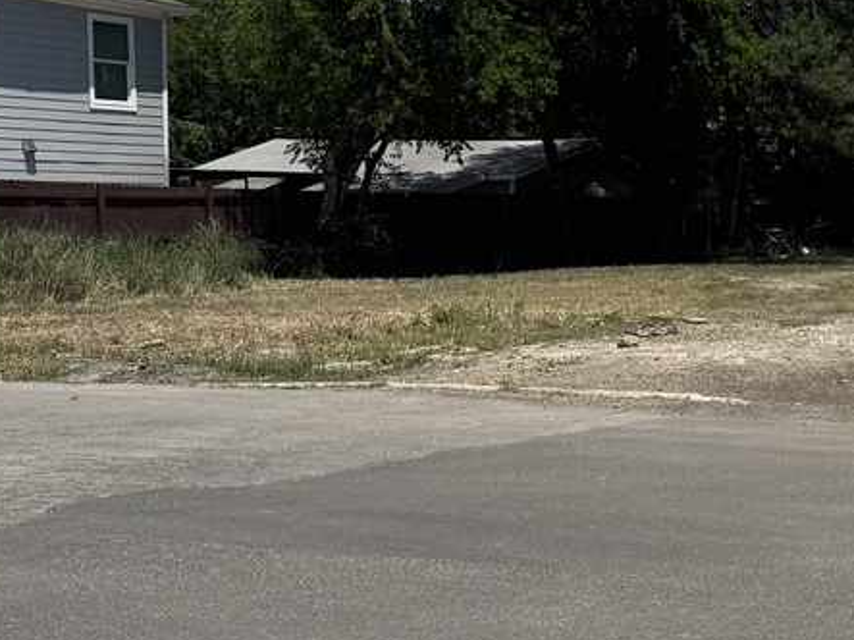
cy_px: 335
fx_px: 1924
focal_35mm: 78
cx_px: 1022
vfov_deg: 18.9
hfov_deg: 23.0
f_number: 1.78
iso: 80
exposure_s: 1/7353
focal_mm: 6.76
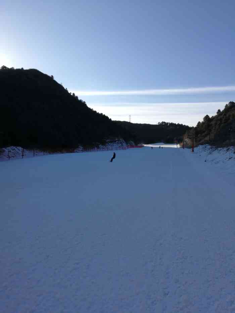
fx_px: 244
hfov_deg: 51.4
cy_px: 156
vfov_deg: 65.3
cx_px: 118
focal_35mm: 27
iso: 50
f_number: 4
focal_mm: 3.95
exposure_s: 1/1429
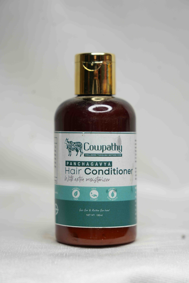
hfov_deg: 13.3
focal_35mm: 103
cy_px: 142
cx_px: 94
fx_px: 811
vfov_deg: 19.8
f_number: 5.6
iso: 250
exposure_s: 1/60
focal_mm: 103
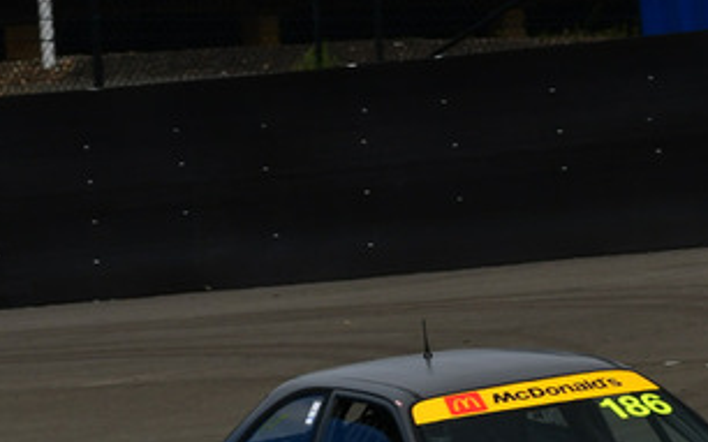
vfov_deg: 1.3
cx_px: 518
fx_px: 20060
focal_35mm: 1040
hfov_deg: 2.0
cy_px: 488
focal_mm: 260
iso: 200
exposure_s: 1/500
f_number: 11
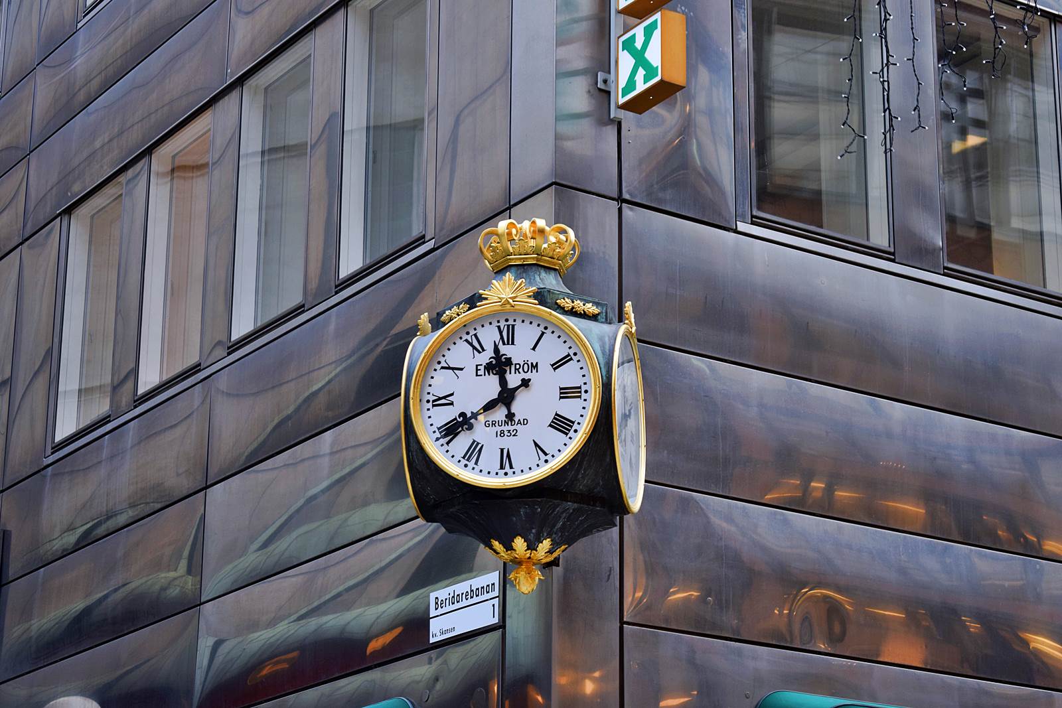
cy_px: 354
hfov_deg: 24.6
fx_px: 2434
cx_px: 531
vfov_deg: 16.6
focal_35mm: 82
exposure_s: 1/60
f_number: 5.6
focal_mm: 55
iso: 500
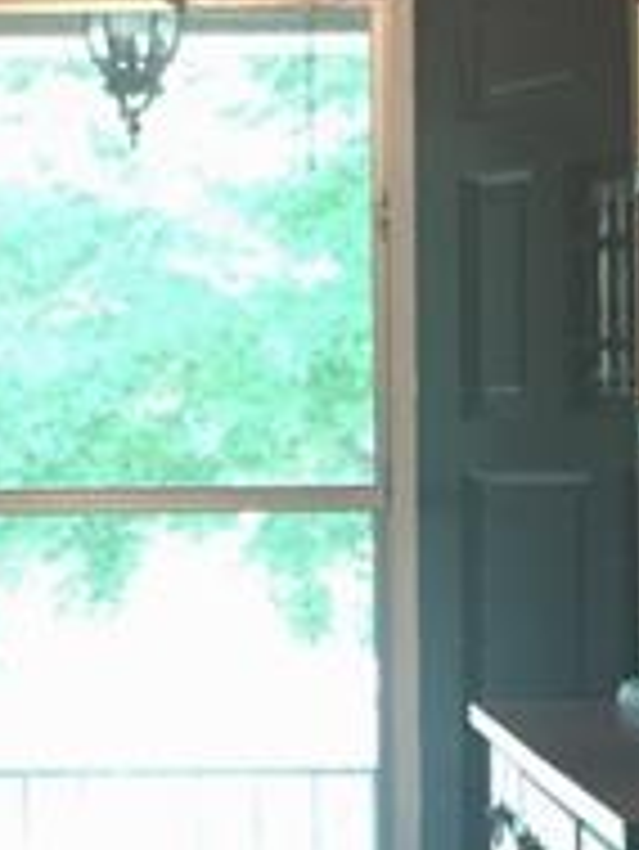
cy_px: 531
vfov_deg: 16.7
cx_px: 166
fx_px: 2901
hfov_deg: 12.5
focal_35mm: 118
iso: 64
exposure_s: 1/4
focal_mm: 4.15
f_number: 2.2
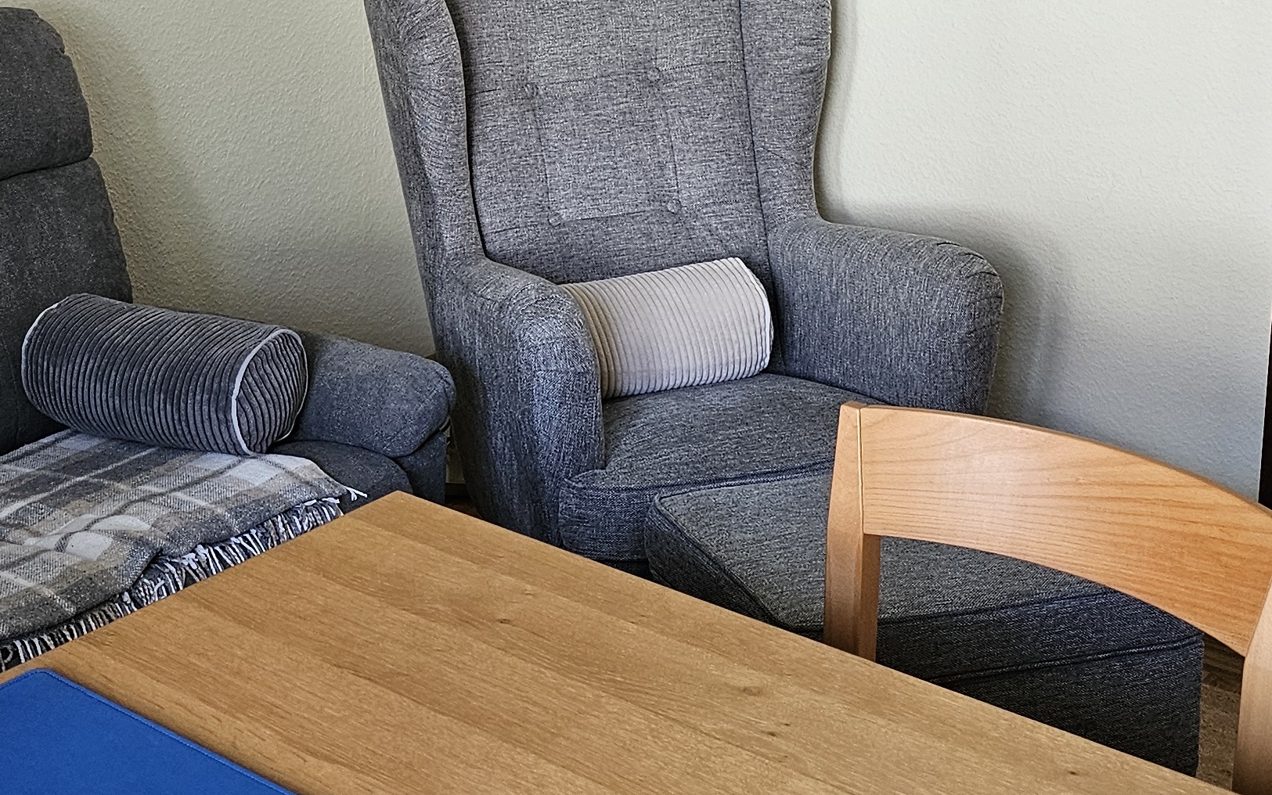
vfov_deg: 21.0
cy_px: 10
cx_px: 374
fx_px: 2080
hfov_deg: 33.5
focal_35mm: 60
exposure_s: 1/100
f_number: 1.7
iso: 250
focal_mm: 6.3
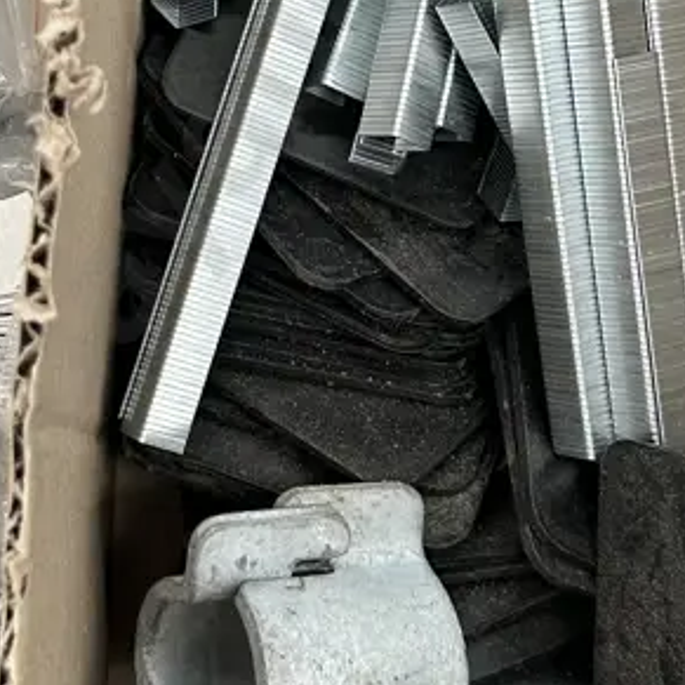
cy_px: 200
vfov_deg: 21.3
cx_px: 184
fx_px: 1813
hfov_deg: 21.2
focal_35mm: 81
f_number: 1.5
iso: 100
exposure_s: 1/121
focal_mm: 5.7
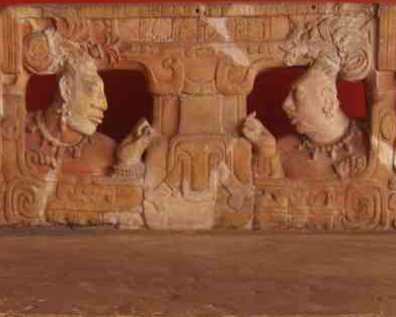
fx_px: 1135
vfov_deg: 15.7
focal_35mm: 97
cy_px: 292
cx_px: 181
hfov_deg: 19.8
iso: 3200
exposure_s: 1/25
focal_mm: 26.9
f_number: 4
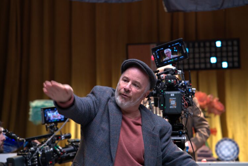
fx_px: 586
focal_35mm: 85
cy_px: 83
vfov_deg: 16.1
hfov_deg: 23.9
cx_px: 124
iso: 2500
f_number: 3.5
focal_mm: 85
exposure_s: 1/160
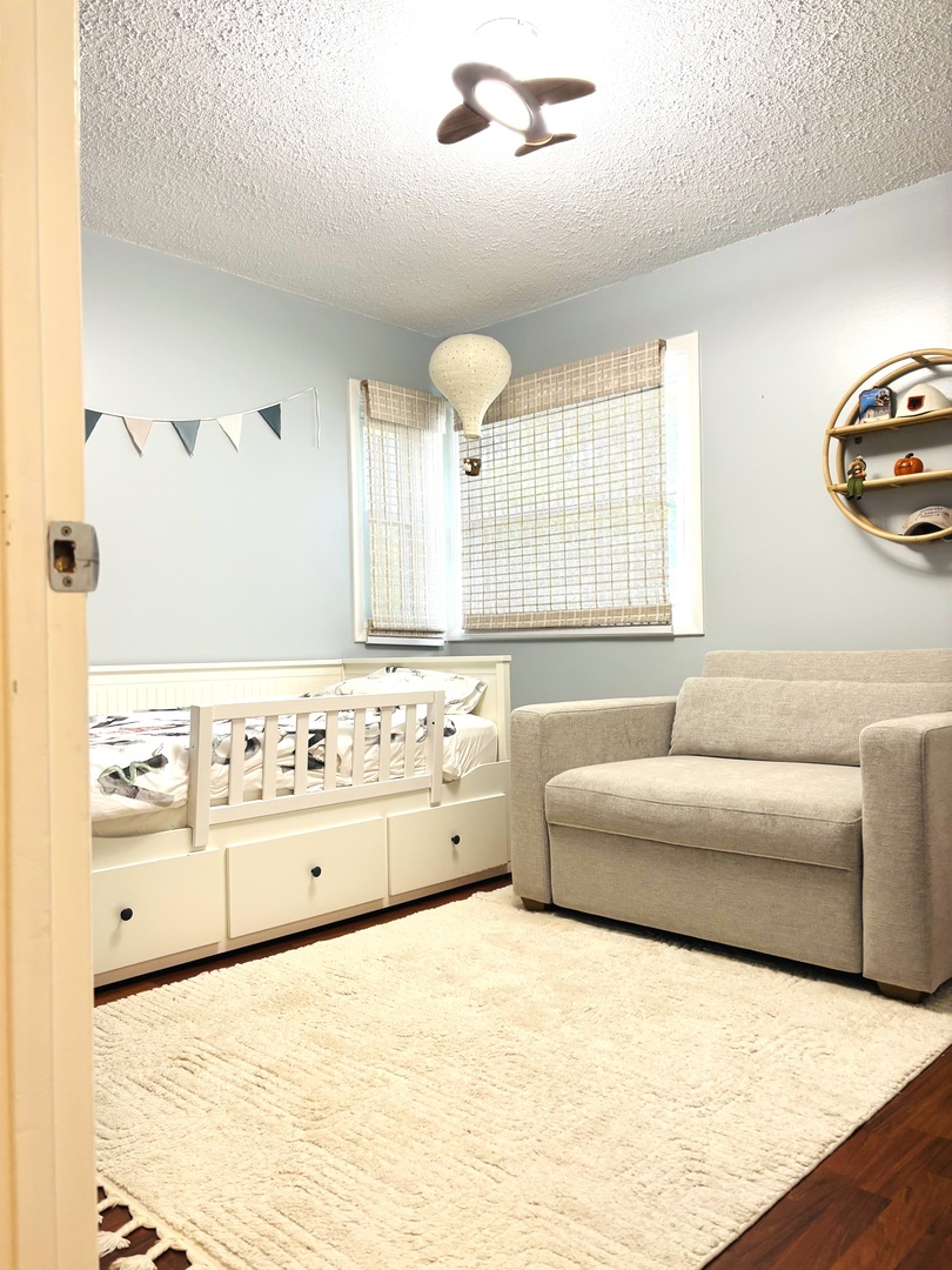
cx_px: 476
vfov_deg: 67.3
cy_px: 635
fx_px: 953
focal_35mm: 26
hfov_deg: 53.1
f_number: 1.6
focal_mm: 5.96
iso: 80
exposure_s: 1/60
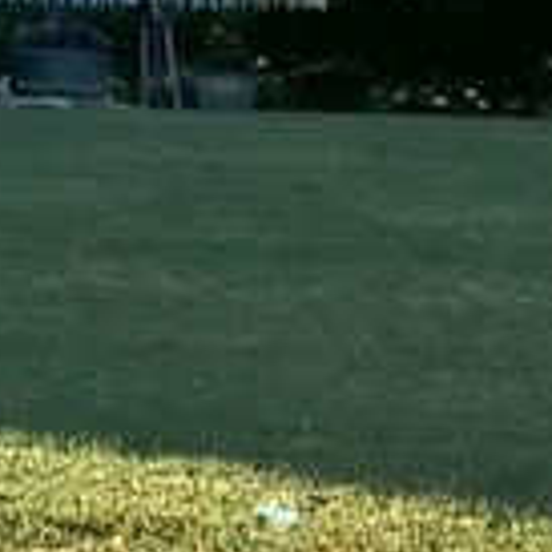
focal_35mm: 192
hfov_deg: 8.0
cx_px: -1031
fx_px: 3464
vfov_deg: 8.9
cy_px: -310
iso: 25
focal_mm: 4.15
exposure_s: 1/2481
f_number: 2.2
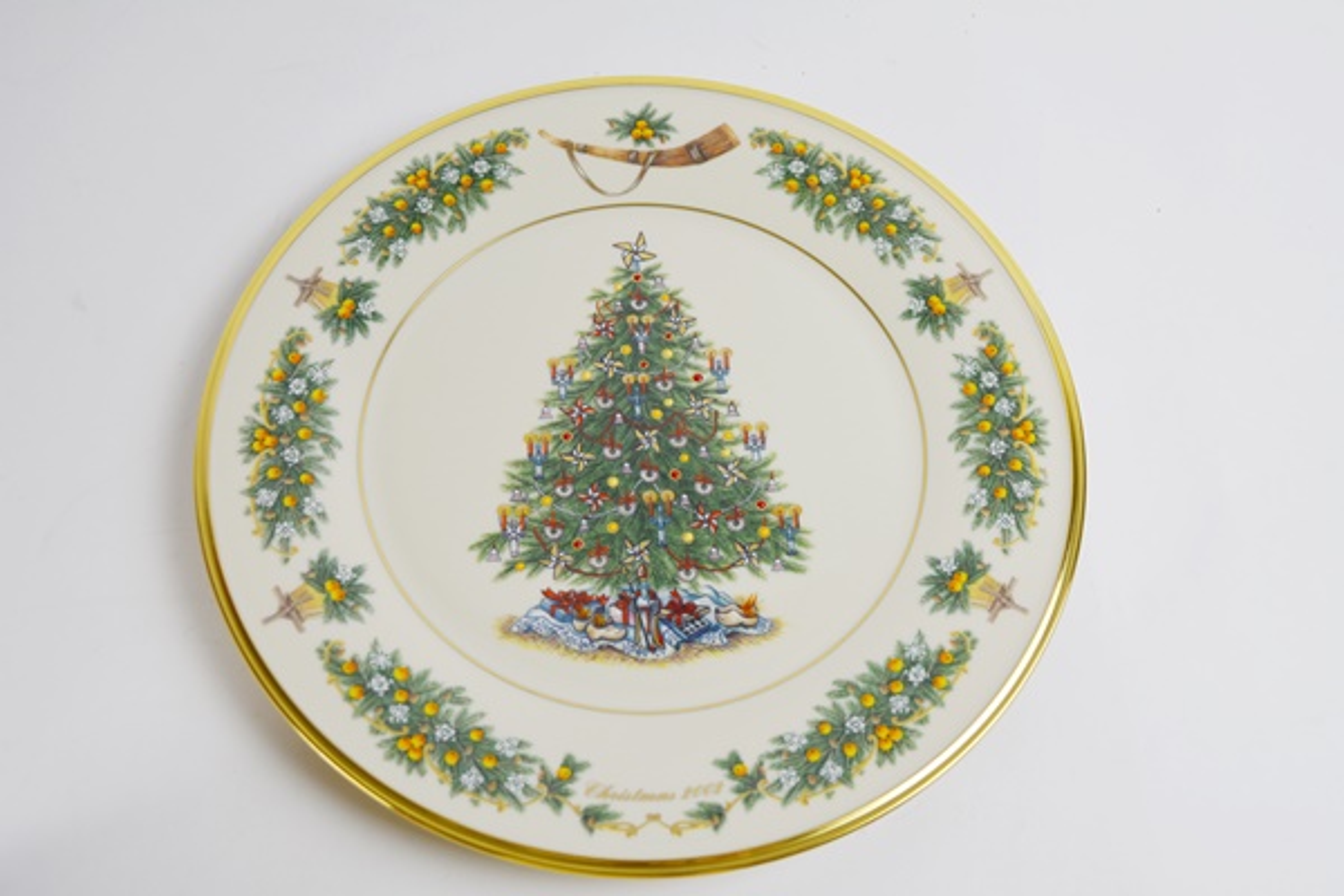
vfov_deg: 36.9
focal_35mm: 36
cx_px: 672
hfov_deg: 53.1
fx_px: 1344
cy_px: 448
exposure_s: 1/125
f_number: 5.6
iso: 200
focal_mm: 24
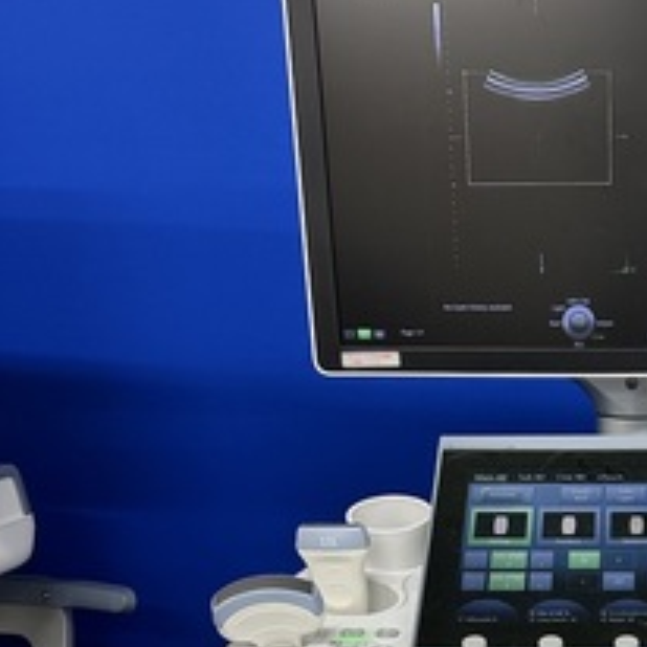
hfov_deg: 29.3
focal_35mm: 55
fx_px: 1163
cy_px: 719
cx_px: 625
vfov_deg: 28.2
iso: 125
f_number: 1.78
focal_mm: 6.86
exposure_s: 1/111
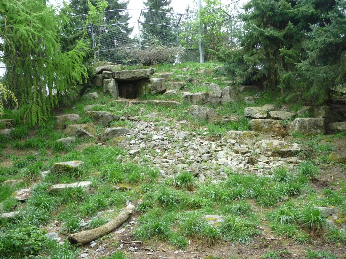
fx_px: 280
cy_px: 130
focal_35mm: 28
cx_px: 173
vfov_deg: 49.7
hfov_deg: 63.4
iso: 400
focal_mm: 4.7
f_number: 3.3
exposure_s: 1/160
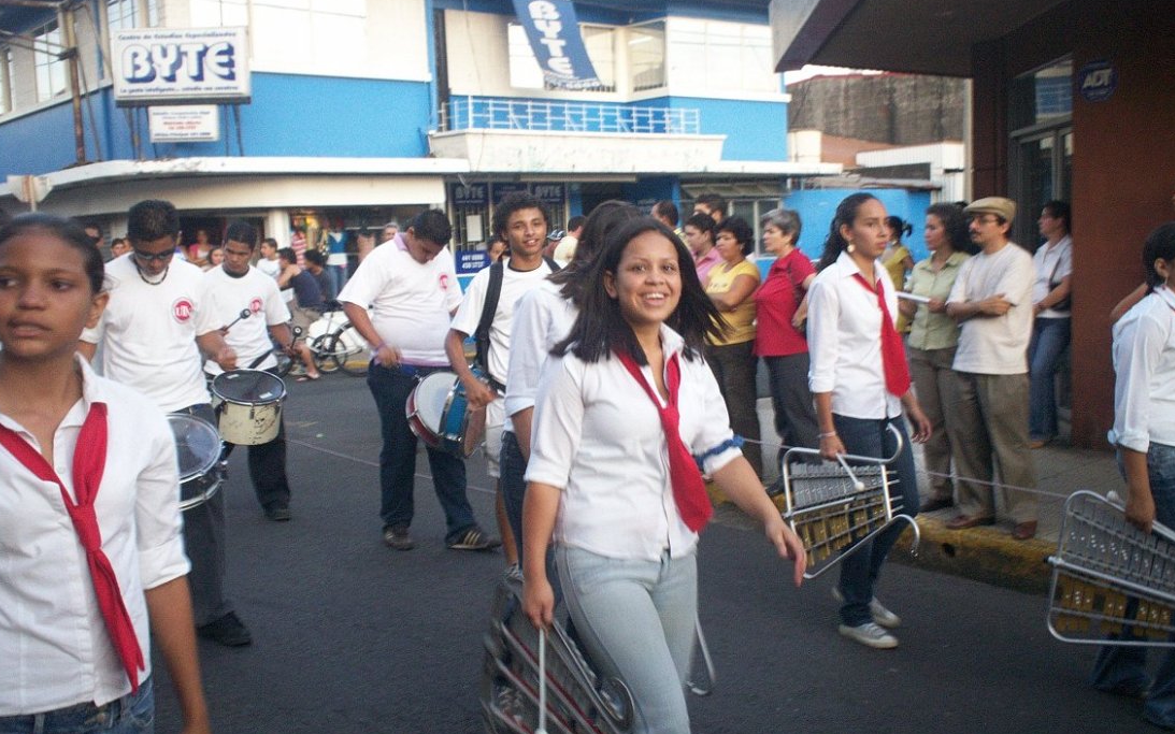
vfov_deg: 32.8
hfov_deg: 50.4
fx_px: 1249
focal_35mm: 39
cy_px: 340
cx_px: 583
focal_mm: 6
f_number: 4.5
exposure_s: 1/42.6
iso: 140
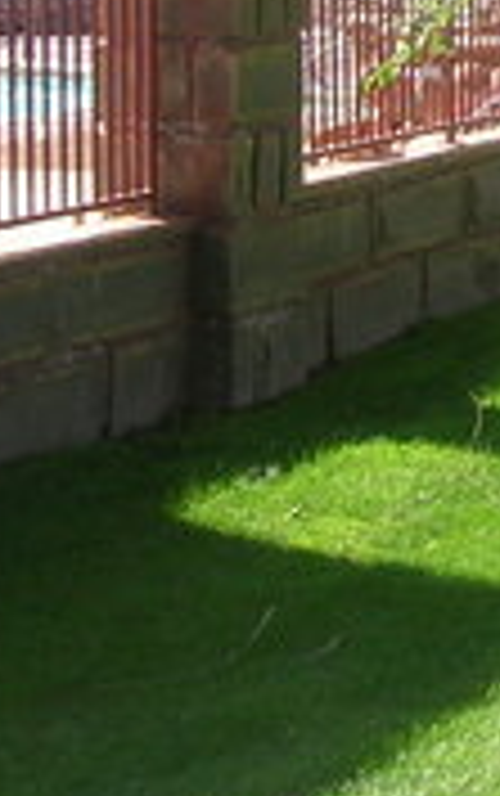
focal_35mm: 130
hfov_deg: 9.8
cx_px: 793
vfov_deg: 15.7
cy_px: -38
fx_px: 2827
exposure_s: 1/108
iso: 50
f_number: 4.9
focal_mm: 5.7
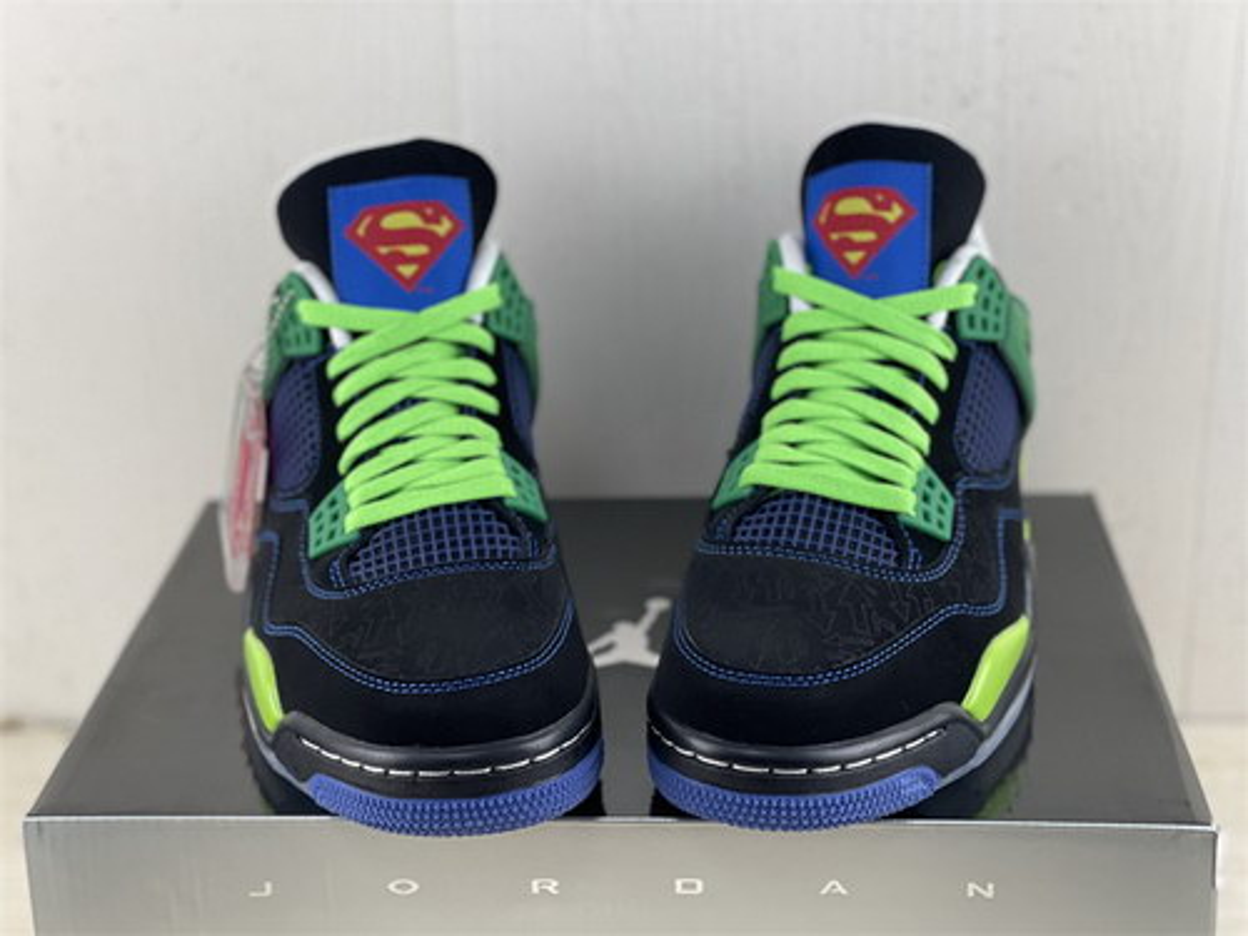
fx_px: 2307
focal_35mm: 64
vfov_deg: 22.9
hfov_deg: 30.3
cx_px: 624
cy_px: 468
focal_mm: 7.5
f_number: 2.2
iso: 160
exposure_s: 1/100
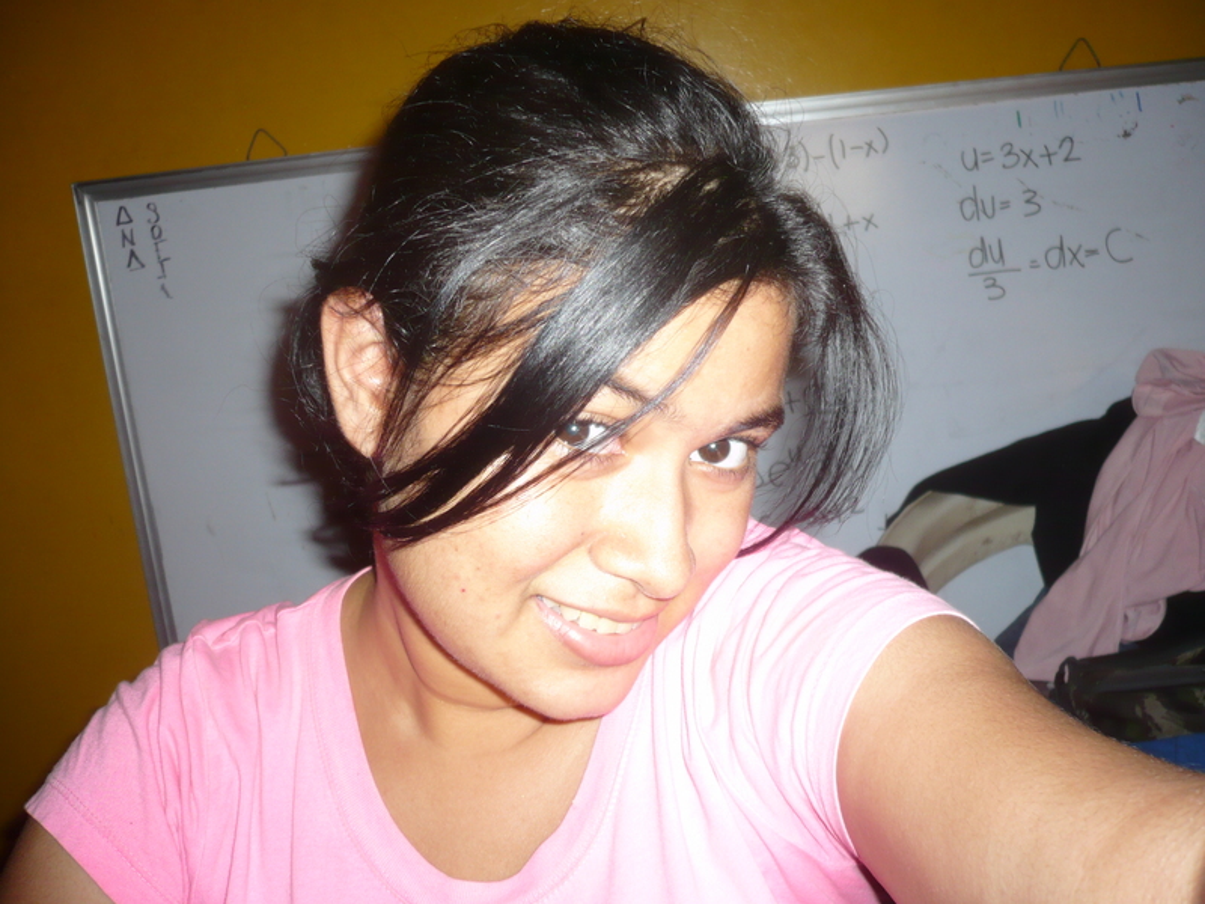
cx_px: 602
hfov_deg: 52.6
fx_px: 1218
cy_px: 452
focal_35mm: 35
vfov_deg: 40.7
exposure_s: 1/30
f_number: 2.8
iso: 100
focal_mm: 5.8
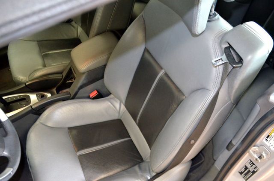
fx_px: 228
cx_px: 137
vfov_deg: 43.4
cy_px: 90
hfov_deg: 62.0
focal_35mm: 30
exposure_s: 1/60
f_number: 3.8
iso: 2800
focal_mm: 20
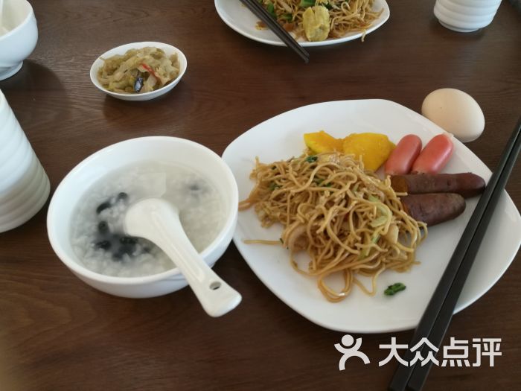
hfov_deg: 65.3
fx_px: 406
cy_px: 196
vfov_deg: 51.4
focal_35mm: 27
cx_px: 260
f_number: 2.2
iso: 160
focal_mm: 4.5
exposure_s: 1/33.3
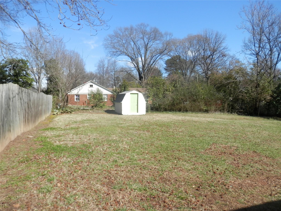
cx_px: 140
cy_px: 106
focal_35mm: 25
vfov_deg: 54.9
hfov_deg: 69.4
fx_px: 203
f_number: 3
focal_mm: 4.5
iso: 80
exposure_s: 1/800
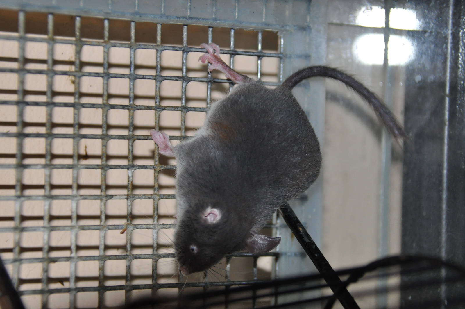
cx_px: 232
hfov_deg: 15.9
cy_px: 154
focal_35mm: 129
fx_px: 1664
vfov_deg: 10.6
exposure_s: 1/60
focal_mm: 86
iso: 1000
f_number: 5.6
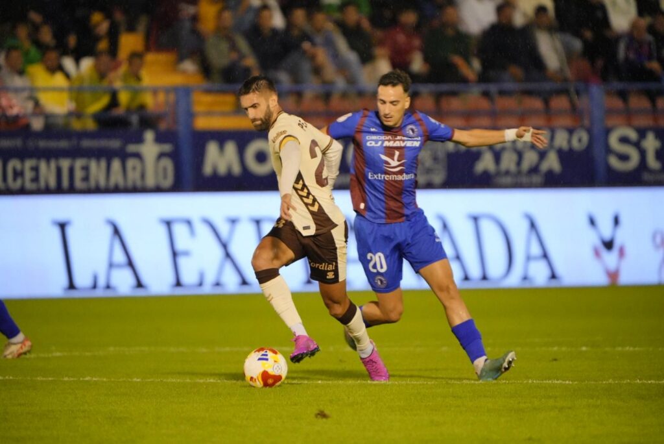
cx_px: 332
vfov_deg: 2.3
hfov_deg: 3.4
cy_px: 222
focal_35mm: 600
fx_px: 11072
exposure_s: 1/500
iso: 6400
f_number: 6.3
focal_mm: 600
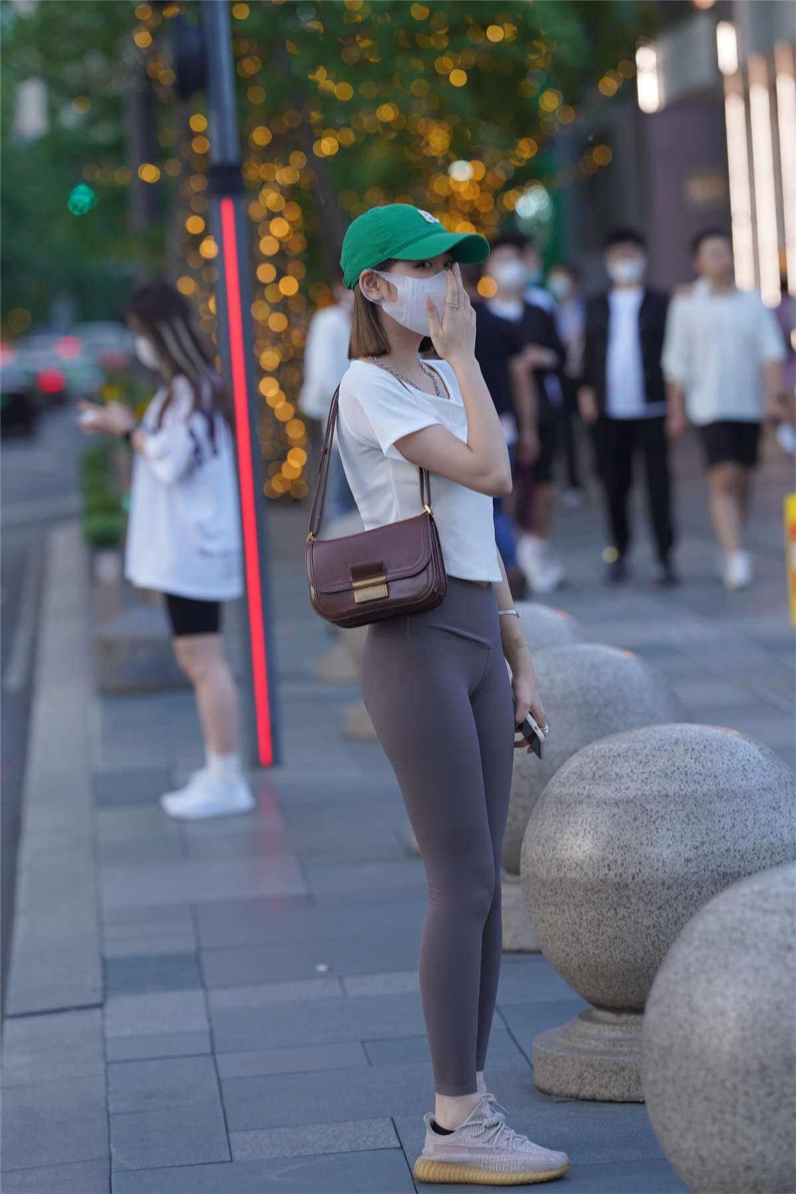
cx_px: 398
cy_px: 597
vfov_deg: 15.2
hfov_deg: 10.2
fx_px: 4477
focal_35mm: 135
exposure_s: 1/400
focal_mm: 135
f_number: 3.2
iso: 500
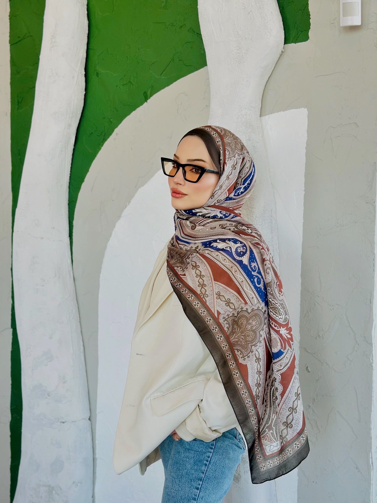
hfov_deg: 30.3
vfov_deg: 39.7
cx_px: 188
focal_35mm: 48
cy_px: 252
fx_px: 697
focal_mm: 6.86
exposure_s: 1/100
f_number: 1.78
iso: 64
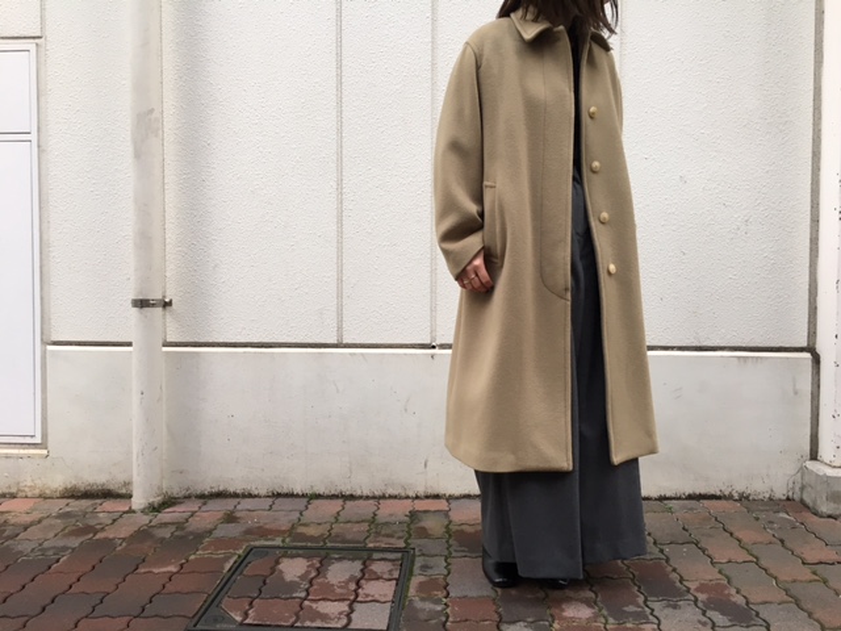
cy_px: 316
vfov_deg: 48.2
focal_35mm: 29
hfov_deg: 61.7
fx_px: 705
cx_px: 420
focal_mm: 4.15
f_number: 2.2
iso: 25
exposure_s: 1/30
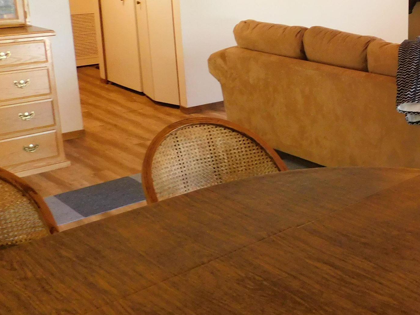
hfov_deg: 34.5
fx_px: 619
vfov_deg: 28.4
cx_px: 410
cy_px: 107
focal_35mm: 51
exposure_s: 1/13
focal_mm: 4
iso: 400
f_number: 3
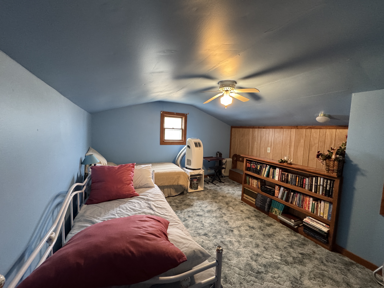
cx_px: 192
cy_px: 144
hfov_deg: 102.1
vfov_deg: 85.7
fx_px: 155
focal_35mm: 14
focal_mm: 2.22
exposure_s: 1/60
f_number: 2.2
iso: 640
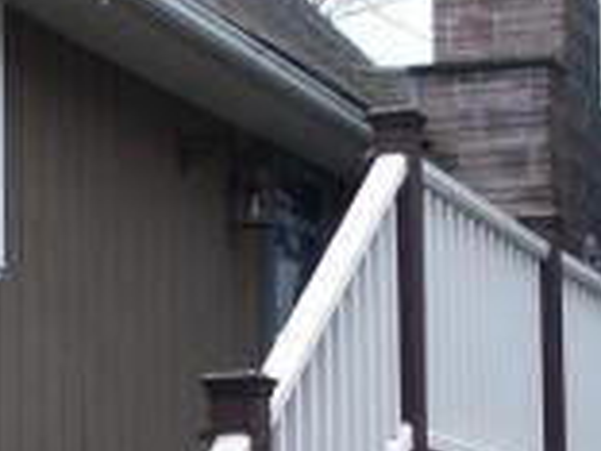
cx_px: 119
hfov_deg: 13.6
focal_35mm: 144
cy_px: 590
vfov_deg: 10.1
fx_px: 2500
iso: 80
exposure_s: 1/200
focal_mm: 5.8
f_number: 2.6
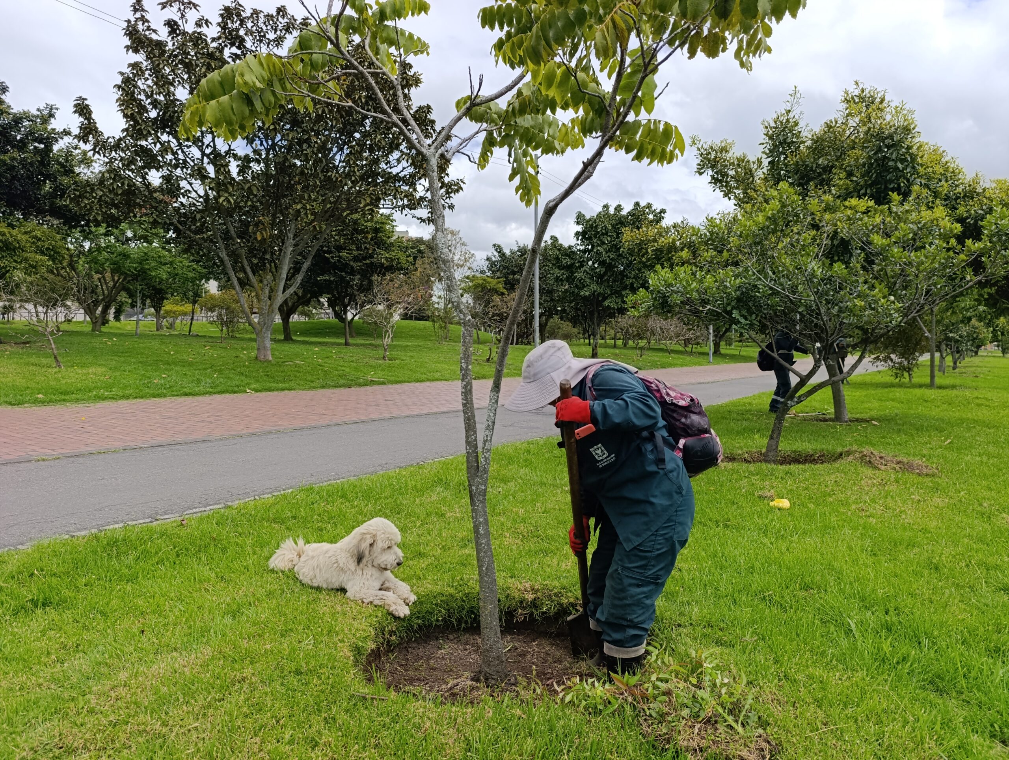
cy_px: 380
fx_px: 671
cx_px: 504
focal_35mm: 23
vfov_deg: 59.0
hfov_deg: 73.8
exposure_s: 1/732
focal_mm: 6.14
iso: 50
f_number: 1.6
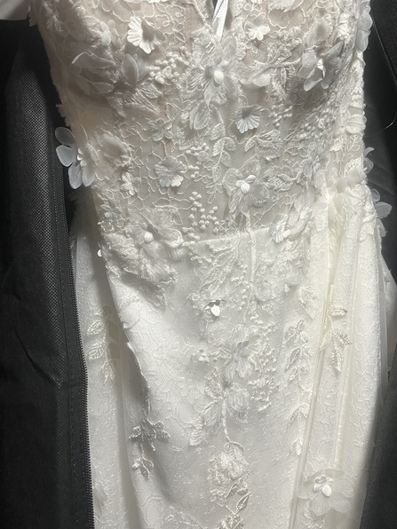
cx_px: 224
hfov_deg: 41.7
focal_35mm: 34
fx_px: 520
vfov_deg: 53.4
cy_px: 199
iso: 125
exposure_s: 1/79
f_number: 1.6
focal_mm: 5.1
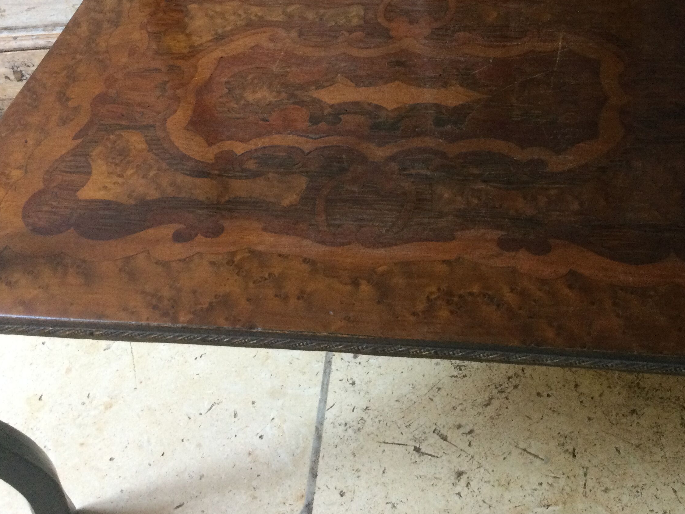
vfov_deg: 31.9
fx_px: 890
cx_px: 421
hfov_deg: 41.8
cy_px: 162
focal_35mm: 45
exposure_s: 1/33
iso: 160
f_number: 2.4
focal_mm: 3.3
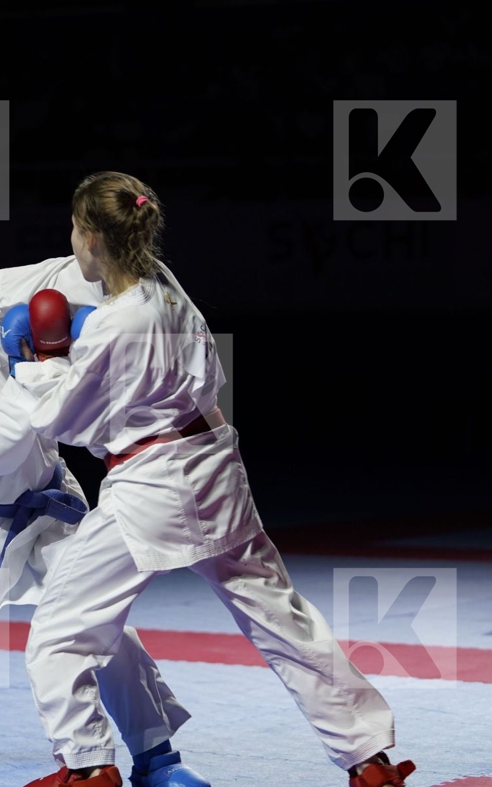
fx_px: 3067
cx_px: -52
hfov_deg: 9.1
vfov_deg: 14.6
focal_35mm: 143
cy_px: 394
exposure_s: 1/1000
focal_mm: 93
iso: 800
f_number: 2.8
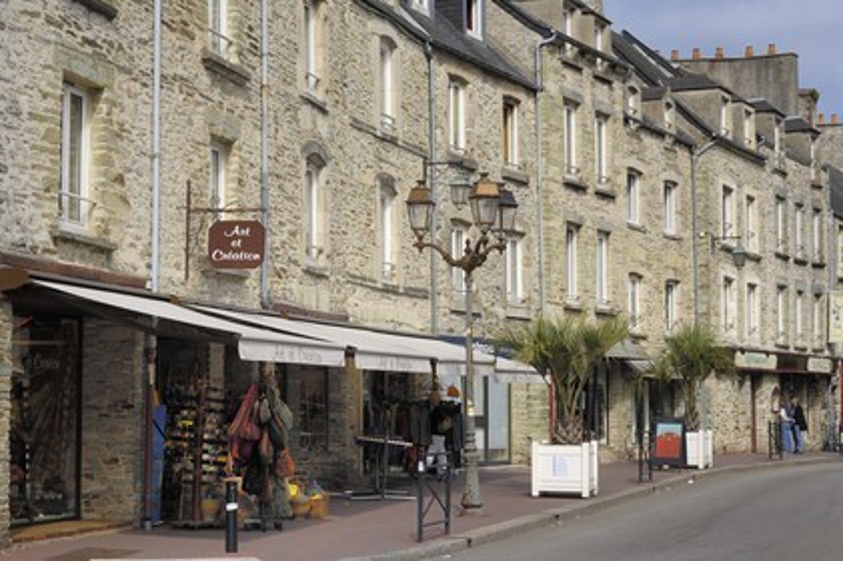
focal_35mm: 75
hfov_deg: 27.0
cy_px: 280
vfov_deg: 18.2
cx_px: 422
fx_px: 1755
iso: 100
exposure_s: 1/160
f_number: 9.5
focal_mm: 50
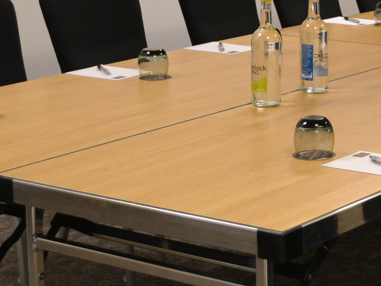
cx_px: 456
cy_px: 3
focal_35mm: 111
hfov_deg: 17.0
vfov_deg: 13.2
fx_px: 1222
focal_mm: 22
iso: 1000
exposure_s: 1/60
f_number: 4
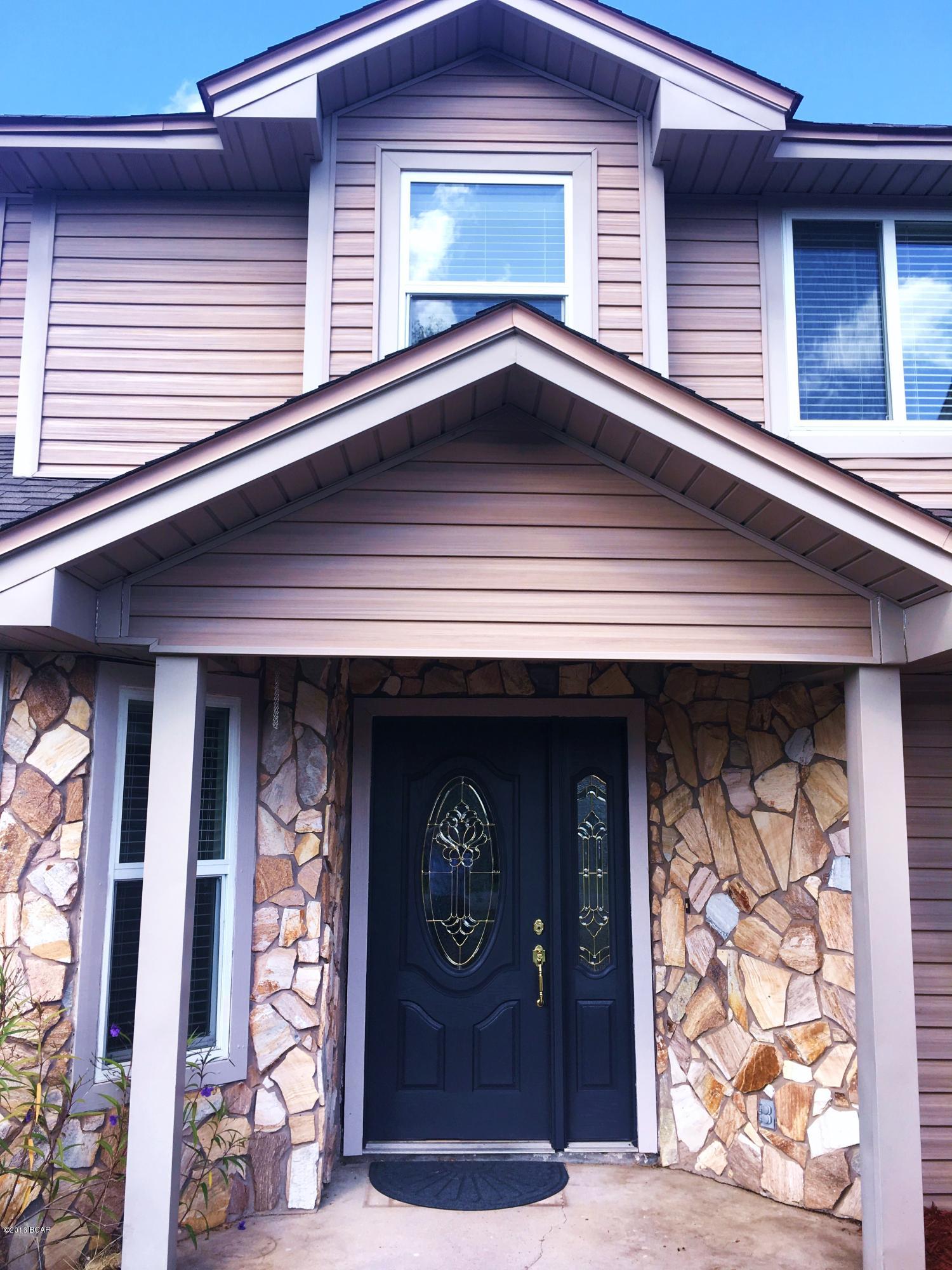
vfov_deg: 61.7
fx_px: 1063
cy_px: 635
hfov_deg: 48.2
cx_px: 476
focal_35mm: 29
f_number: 2.2
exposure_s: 1/392
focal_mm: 4.15
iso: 25
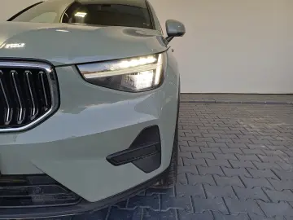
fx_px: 212
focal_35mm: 25
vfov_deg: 54.9
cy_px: 110
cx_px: 146
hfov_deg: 69.4
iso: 64
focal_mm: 4.65
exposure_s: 1/100
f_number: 1.8
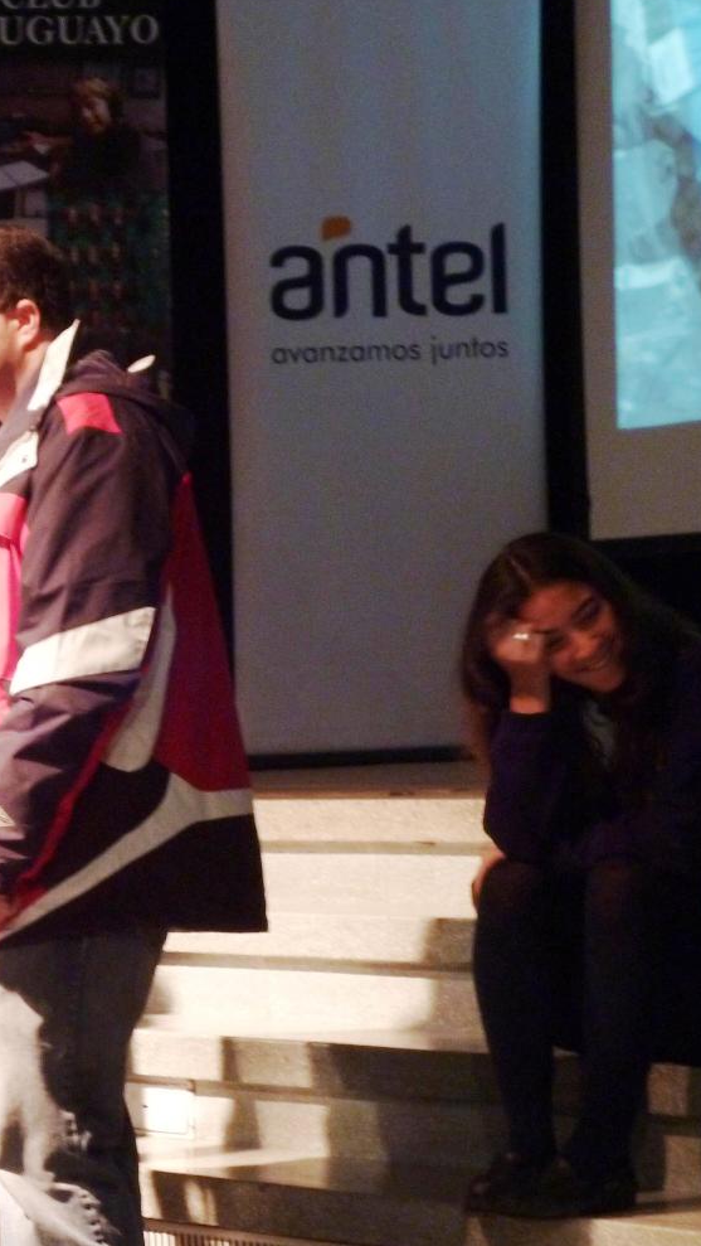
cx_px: -133
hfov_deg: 10.7
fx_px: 3665
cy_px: 626
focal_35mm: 111
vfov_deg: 19.3
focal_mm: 12.5
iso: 400
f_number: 5
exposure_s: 1/5
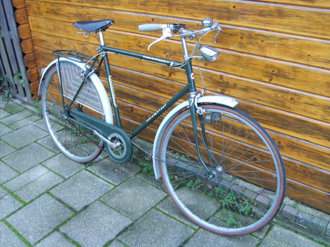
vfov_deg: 40.7
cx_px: 165
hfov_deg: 52.6
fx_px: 334
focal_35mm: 35
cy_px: 124
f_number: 2.8
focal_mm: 5.8
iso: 133
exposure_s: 1/30
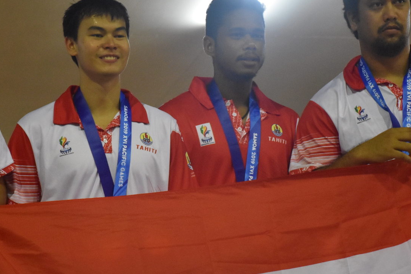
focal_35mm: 185
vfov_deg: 7.4
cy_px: 159
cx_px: 196
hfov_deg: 11.1
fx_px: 2111
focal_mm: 70
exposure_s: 1/60
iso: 2200
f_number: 5
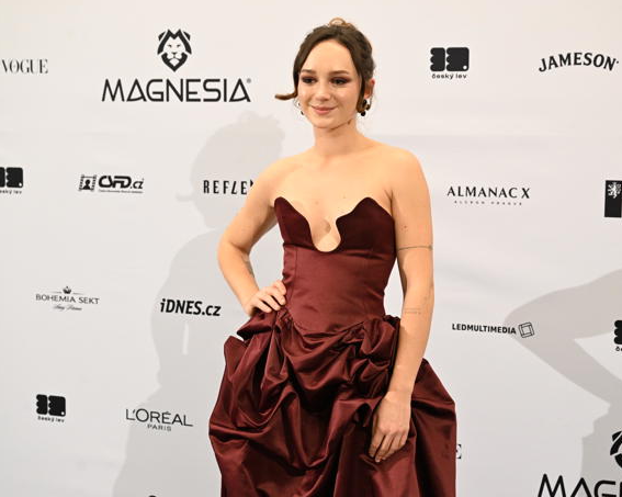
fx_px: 1030
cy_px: 249
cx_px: 357
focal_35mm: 56
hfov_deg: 33.5
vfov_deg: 27.1
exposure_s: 1/160
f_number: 5
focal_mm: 49
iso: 3200
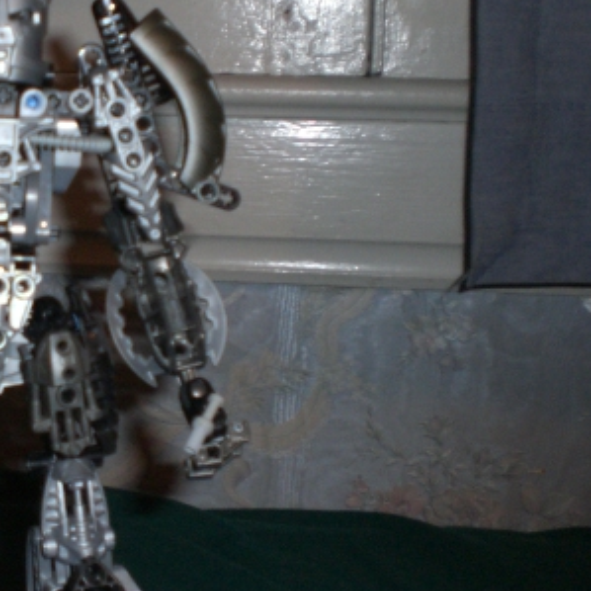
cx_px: -36
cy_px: 316
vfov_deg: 24.0
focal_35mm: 72
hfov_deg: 22.8
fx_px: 1391
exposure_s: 1/30
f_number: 3.1
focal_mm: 6.3
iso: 200
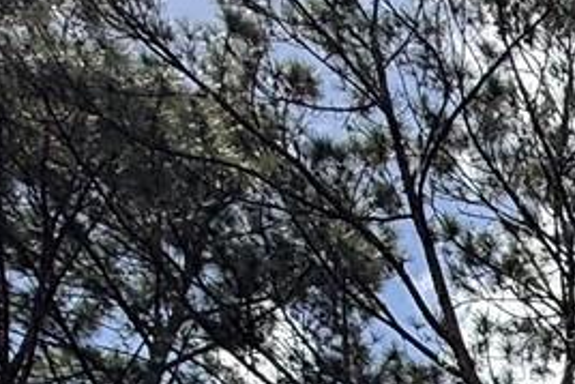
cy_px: 963
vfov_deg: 12.1
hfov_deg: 18.0
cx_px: 1064
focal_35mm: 87
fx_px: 1390
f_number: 2.2
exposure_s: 1/1961
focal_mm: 2.22
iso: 50
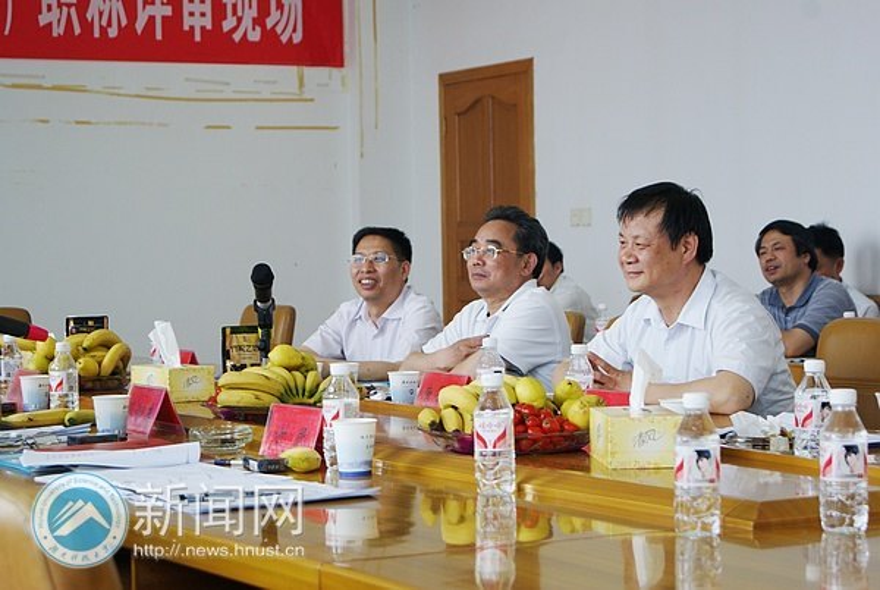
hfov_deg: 24.6
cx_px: 440
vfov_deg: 16.6
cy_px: 295
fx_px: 2020
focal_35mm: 82
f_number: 5.6
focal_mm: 55
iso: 200
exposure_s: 1/60
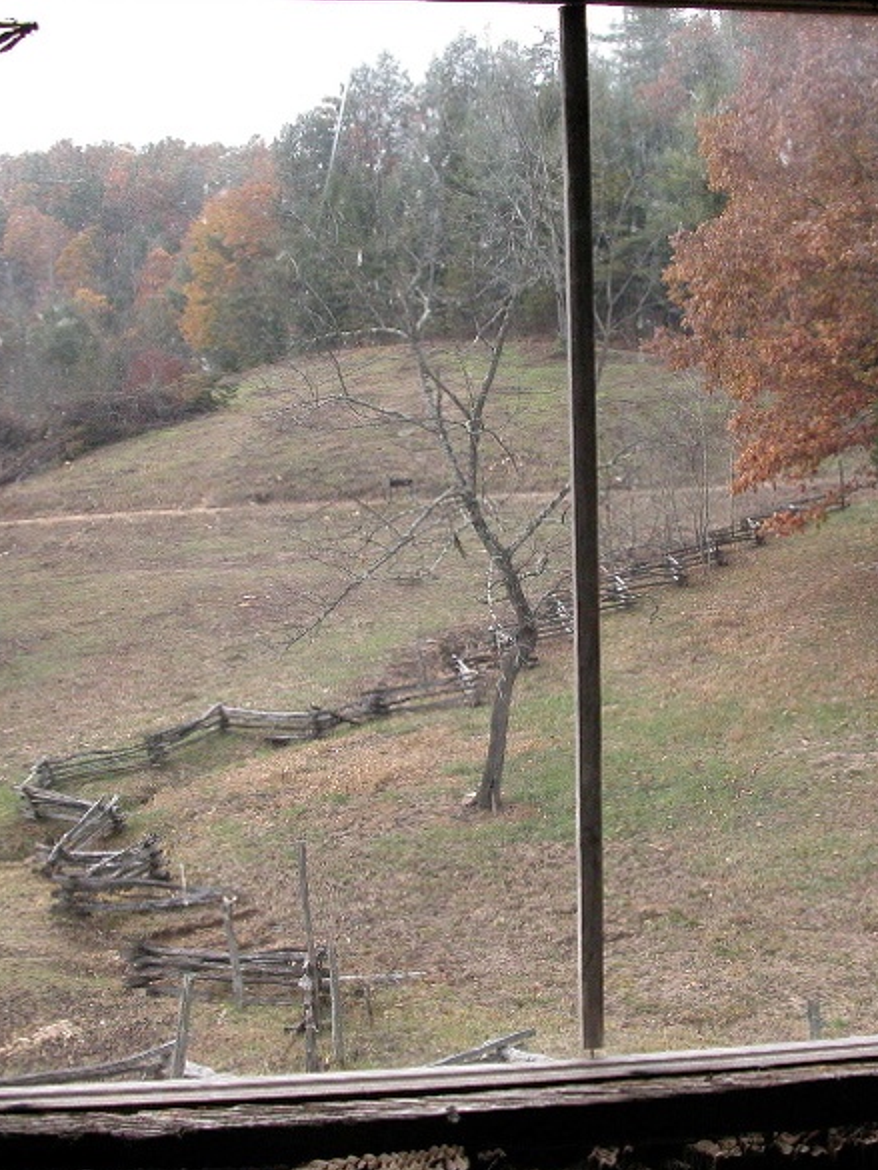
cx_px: 522
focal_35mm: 46
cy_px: 592
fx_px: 1555
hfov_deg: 31.4
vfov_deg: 41.2
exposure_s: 1/500
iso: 400
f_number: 4.5
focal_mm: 8.9
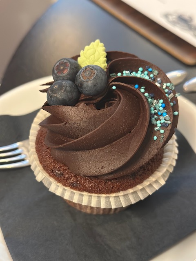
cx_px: 98
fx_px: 362
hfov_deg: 30.3
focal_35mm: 48
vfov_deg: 39.7
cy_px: 130
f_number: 1.78
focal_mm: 6.86
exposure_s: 1/33
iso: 800
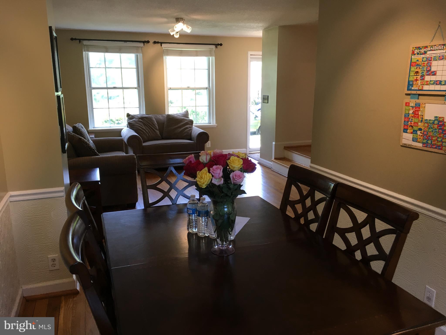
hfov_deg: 61.7
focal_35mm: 29
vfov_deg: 48.2
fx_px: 374
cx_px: 223
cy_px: 168
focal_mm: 4.15
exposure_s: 1/30
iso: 40
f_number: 2.2
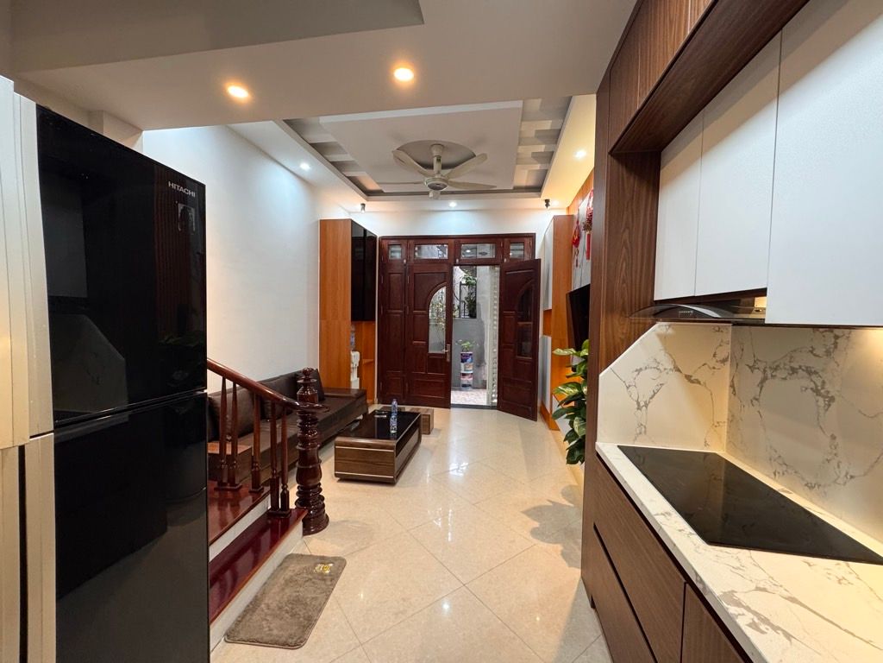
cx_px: 442
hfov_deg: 102.1
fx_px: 357
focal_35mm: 14
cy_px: 332
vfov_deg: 85.7
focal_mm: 2.22
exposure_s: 1/50
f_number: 2.2
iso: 200
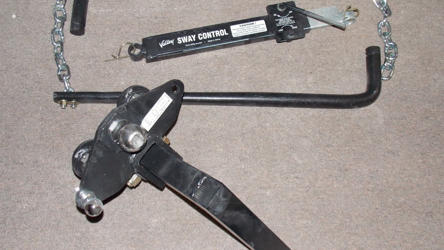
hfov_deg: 59.5
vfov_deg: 35.6
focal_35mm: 33
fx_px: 389
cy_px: 116
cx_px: 220
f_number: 3.3
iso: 200
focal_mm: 5.3
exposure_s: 1/30
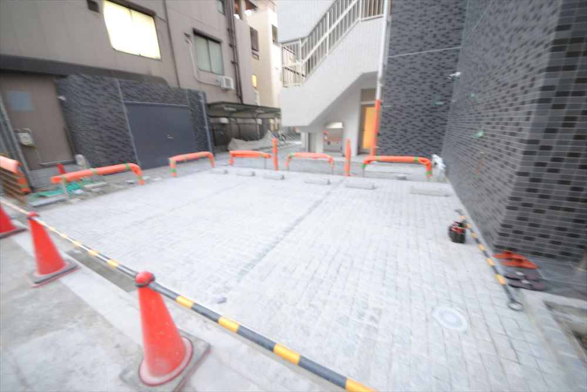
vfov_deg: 90.1
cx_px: 294
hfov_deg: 112.6
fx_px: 196
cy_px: 196
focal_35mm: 12
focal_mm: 8
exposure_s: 1/2.5
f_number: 4.5
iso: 800
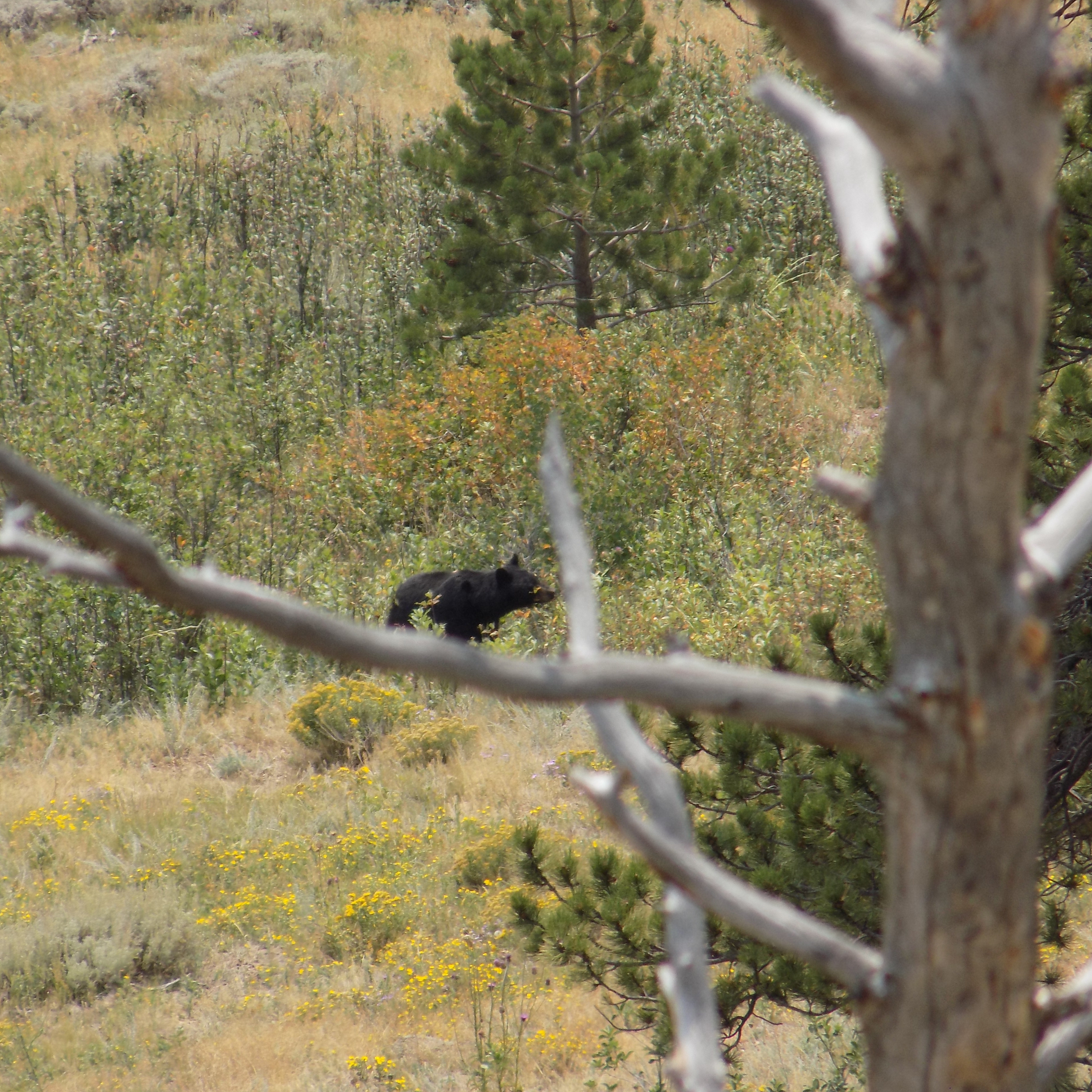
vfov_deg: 2.4
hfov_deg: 2.4
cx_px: 461
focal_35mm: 743
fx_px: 26518
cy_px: 546
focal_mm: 112
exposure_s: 1/200
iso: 80
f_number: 5.9
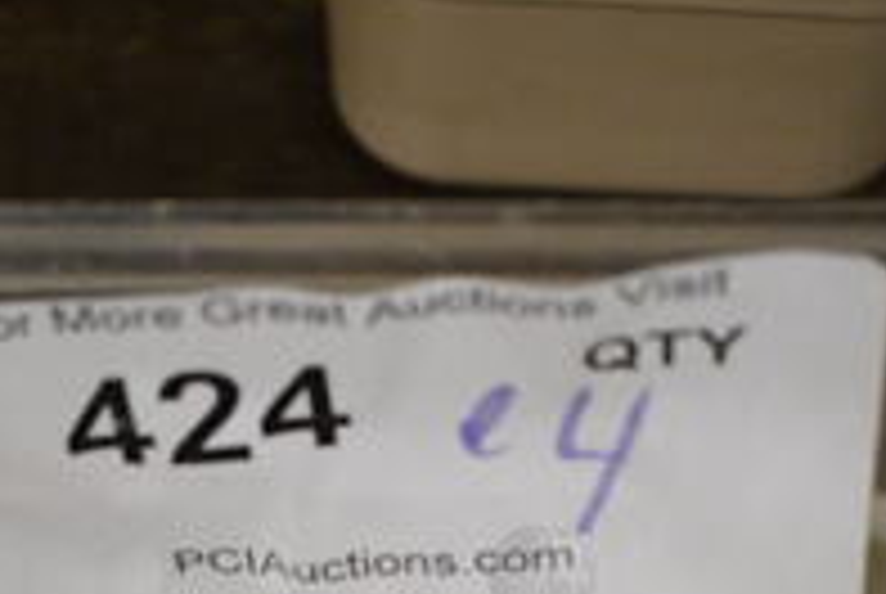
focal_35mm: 93
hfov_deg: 21.8
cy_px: 756
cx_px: 279
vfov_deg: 14.2
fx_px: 2292
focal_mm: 20
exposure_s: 1/125
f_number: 3.5
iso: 1400
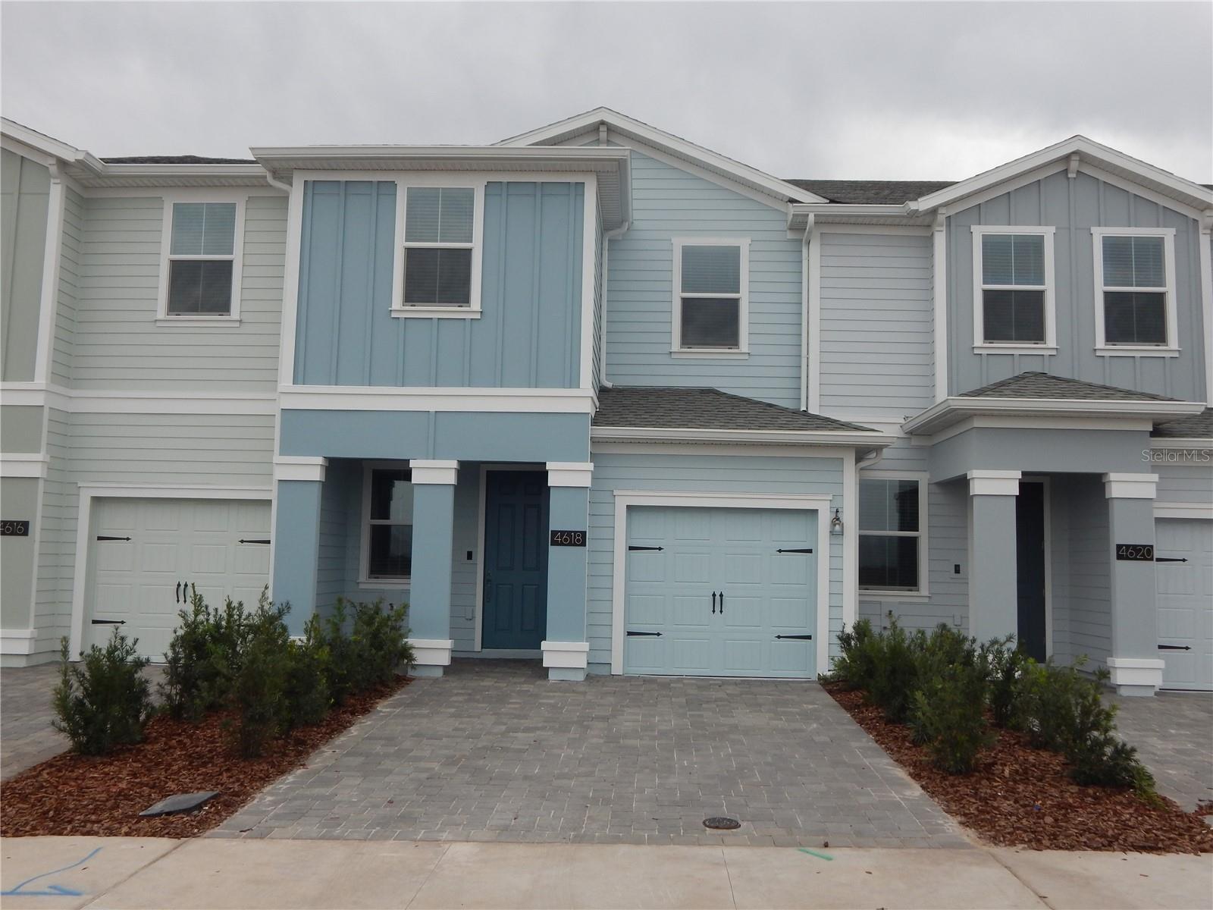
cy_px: 455
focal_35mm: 31
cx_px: 606
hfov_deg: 58.4
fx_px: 1086
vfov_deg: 45.4
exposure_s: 1/640
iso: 125
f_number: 3.2
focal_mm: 5.6
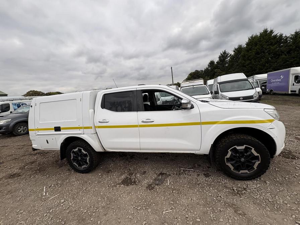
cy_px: 112
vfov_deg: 85.7
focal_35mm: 14
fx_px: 121
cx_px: 150
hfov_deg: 102.1
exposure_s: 1/299
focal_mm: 2.22
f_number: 2.2
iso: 40
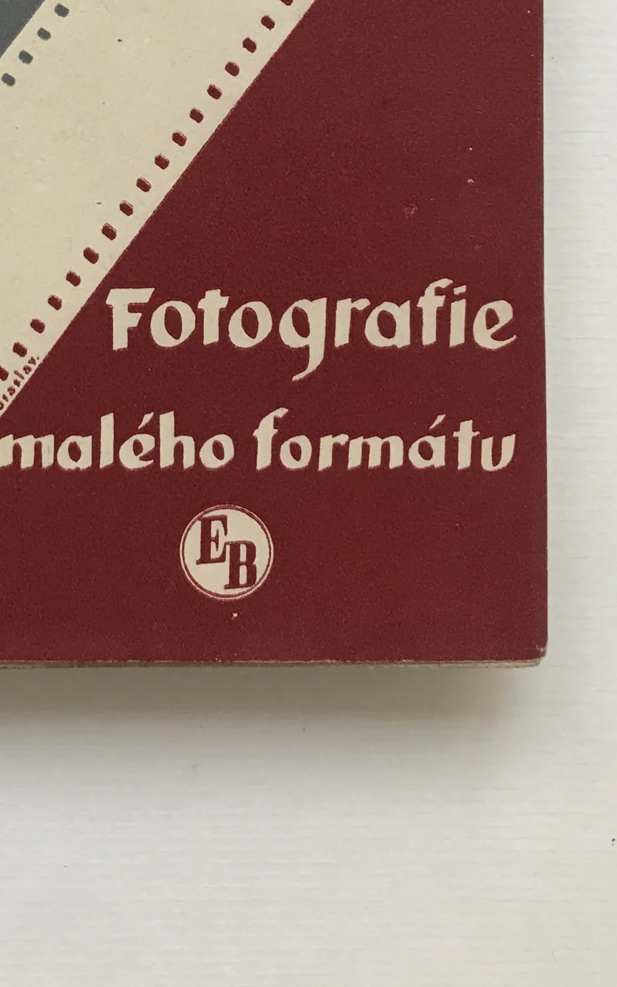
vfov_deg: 34.9
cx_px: 122
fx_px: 1480
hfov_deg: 23.2
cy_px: 112
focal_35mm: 55
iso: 25
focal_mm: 3.99
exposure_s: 1/33
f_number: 1.8
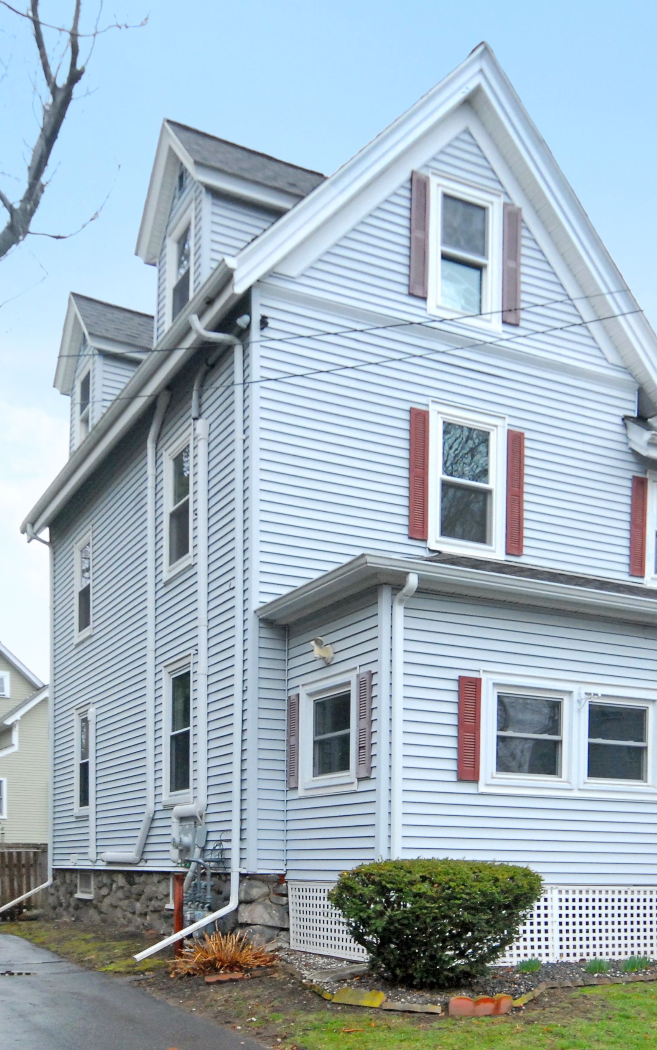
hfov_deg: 38.3
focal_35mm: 33
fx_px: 945
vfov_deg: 58.1
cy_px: 538
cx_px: 343
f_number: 9
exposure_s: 1/100
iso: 800
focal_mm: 14
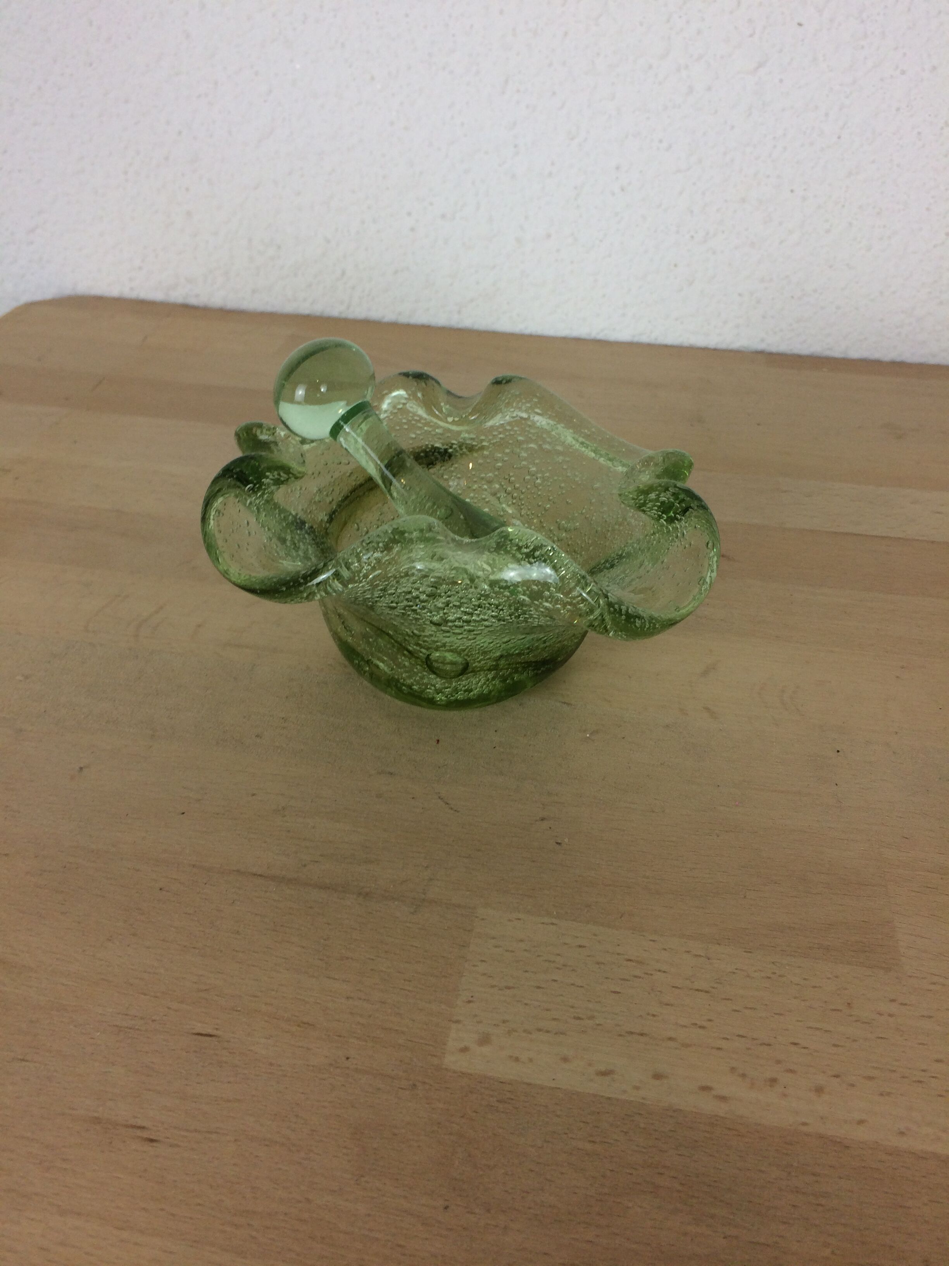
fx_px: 1060
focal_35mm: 29
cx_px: 474
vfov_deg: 61.7
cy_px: 633
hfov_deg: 48.2
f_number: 2.2
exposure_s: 1/100
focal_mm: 4.15
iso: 64
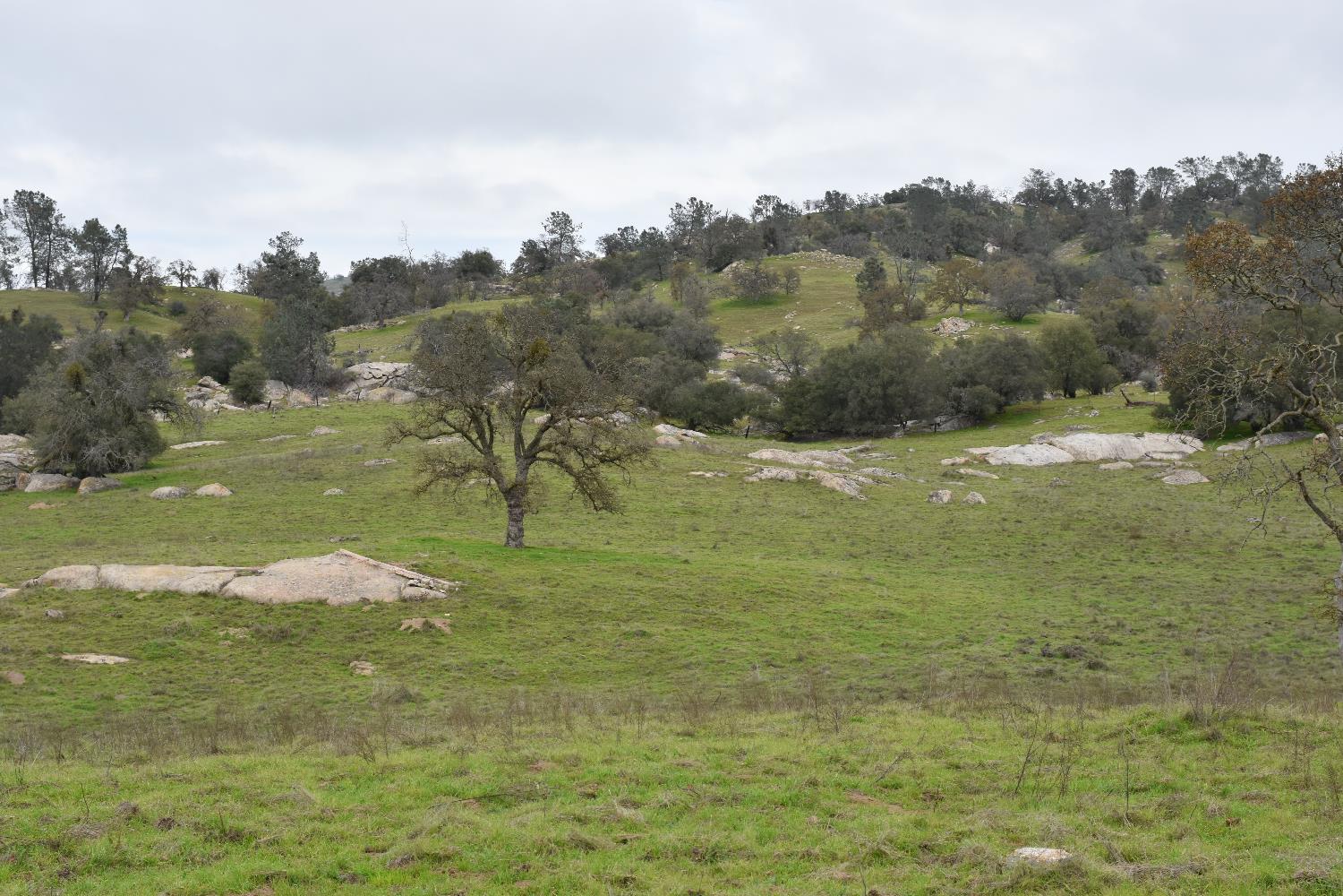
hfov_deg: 37.9
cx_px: 672
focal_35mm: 52
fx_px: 1958
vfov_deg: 25.8
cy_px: 448
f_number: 8
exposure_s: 1/500
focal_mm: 35
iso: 400
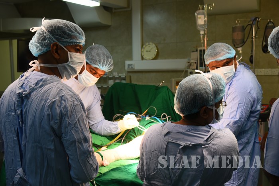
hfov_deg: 42.7
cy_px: 93
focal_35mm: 46
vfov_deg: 29.3
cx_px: 140
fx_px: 357
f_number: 5.6
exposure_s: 1/50
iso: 1250
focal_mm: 46
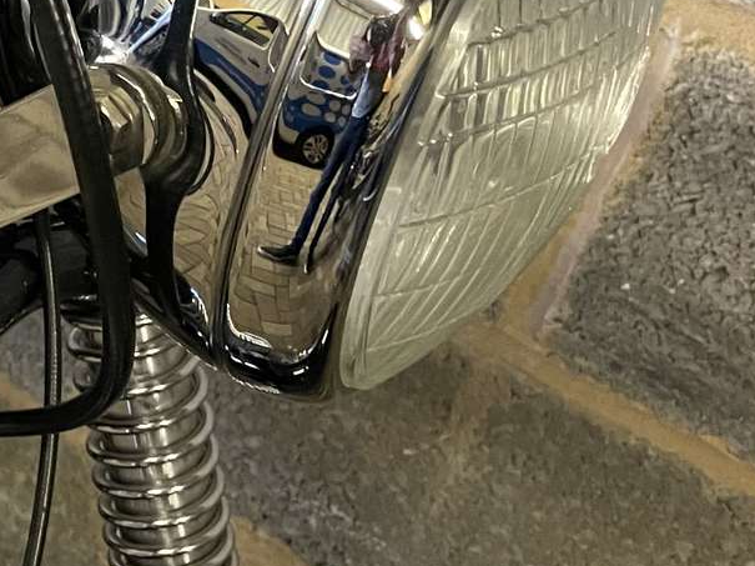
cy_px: 141
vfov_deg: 17.1
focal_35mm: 86
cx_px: -339
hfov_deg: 20.0
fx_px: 1875
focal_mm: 4.2
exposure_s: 1/33
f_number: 1.6
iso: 400
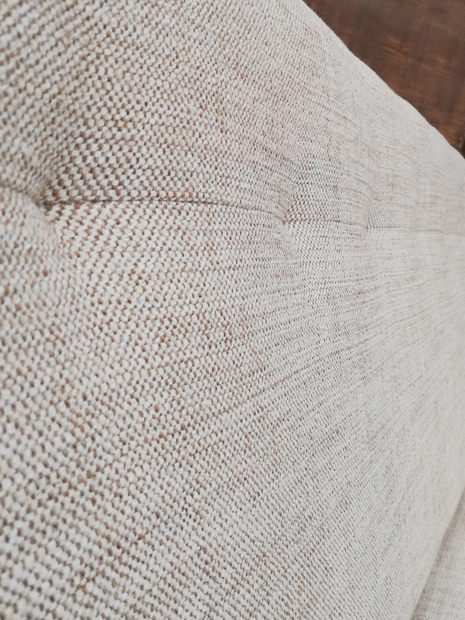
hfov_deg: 33.3
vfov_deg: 43.7
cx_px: 313
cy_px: 261
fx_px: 770
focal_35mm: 43
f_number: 2.2
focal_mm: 3.81
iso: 80
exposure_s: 1/50
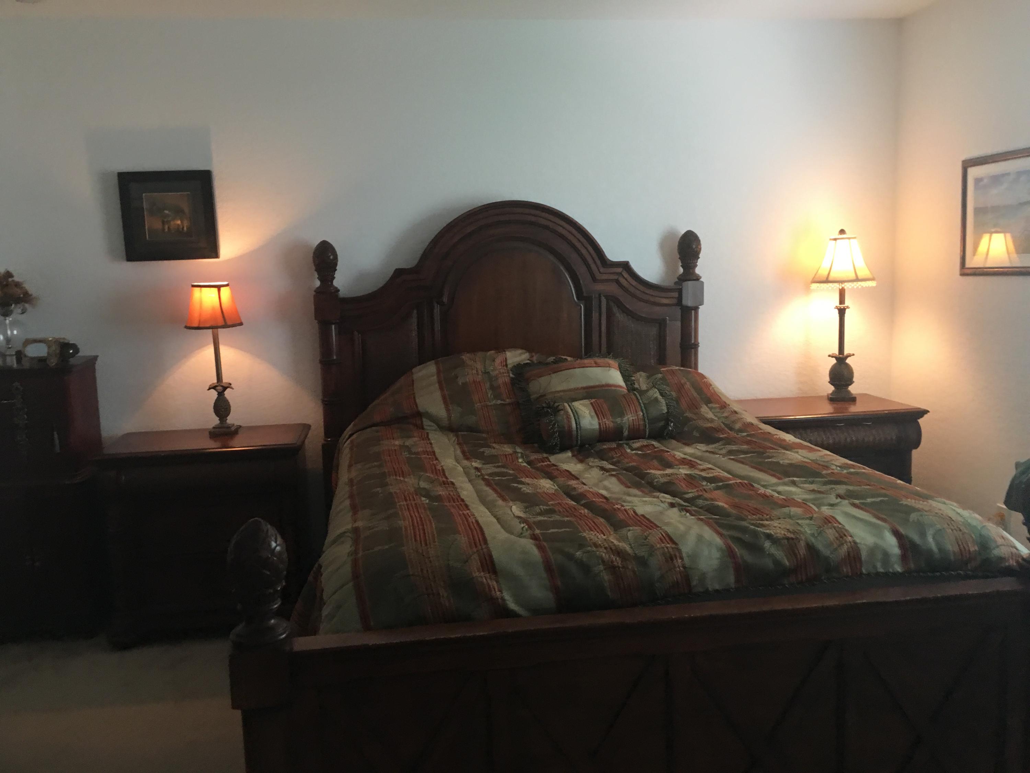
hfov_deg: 61.7
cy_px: 386
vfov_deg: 48.2
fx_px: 863
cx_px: 515
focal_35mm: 29
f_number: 2.2
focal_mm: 4.15
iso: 64
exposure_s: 1/15
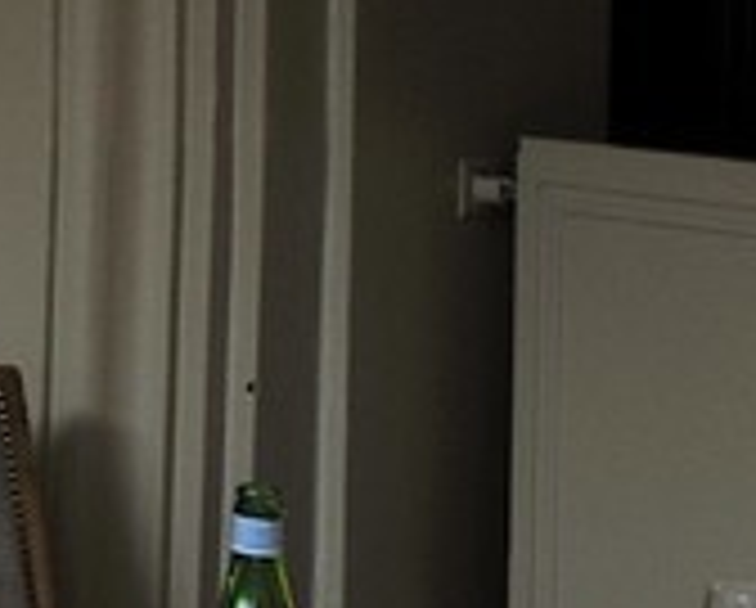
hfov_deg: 6.4
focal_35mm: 214
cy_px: -329
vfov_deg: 7.1
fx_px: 4797
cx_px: -2664
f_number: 4
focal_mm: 24
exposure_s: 1/80
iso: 800
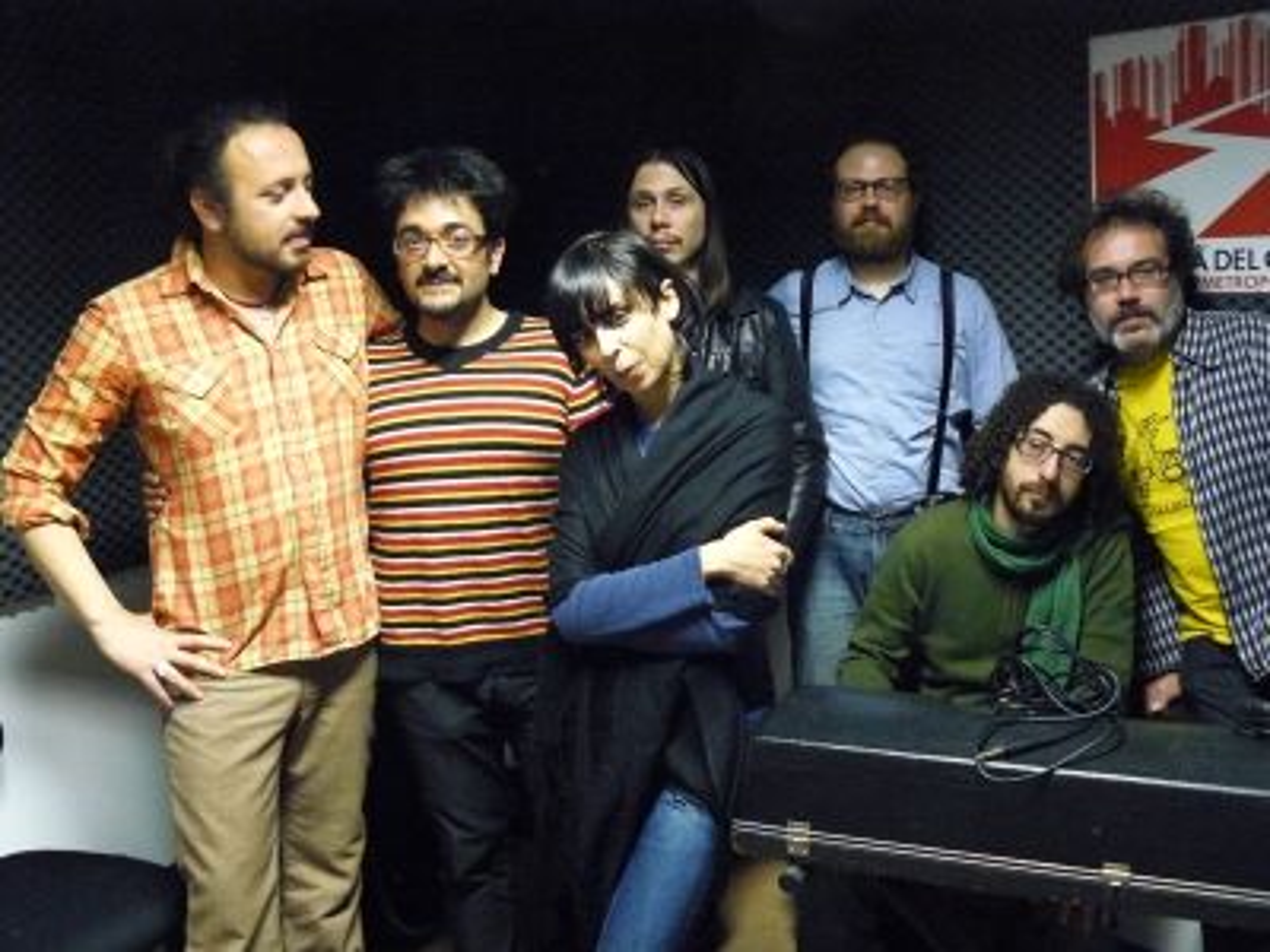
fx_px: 1321
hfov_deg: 51.4
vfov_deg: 39.7
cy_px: 476
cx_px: 635
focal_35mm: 36
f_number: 2.8
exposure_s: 1/20
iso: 800
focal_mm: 6
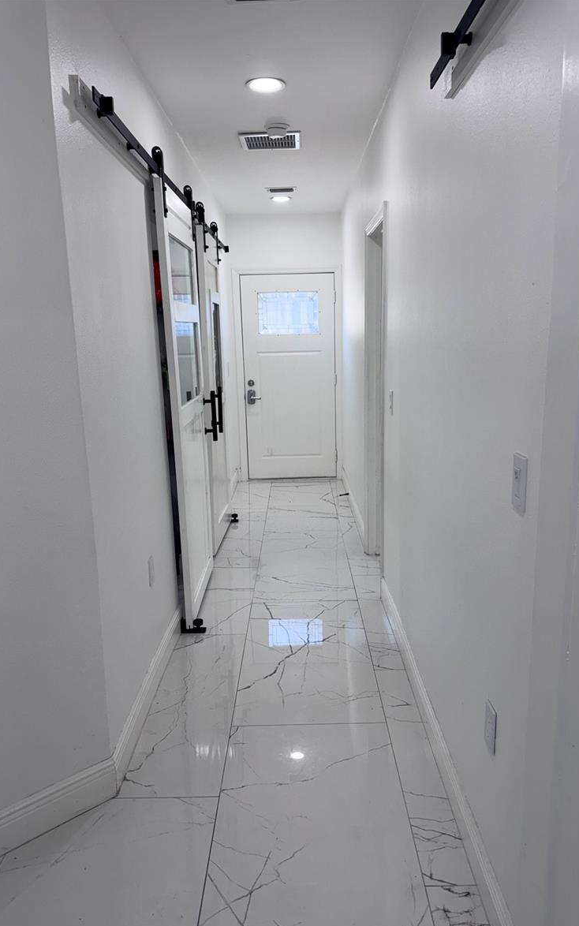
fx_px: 656
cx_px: 301
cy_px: 471
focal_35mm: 26
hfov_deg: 47.6
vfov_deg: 70.4
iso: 64
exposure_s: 1/197
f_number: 1.78
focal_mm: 6.76
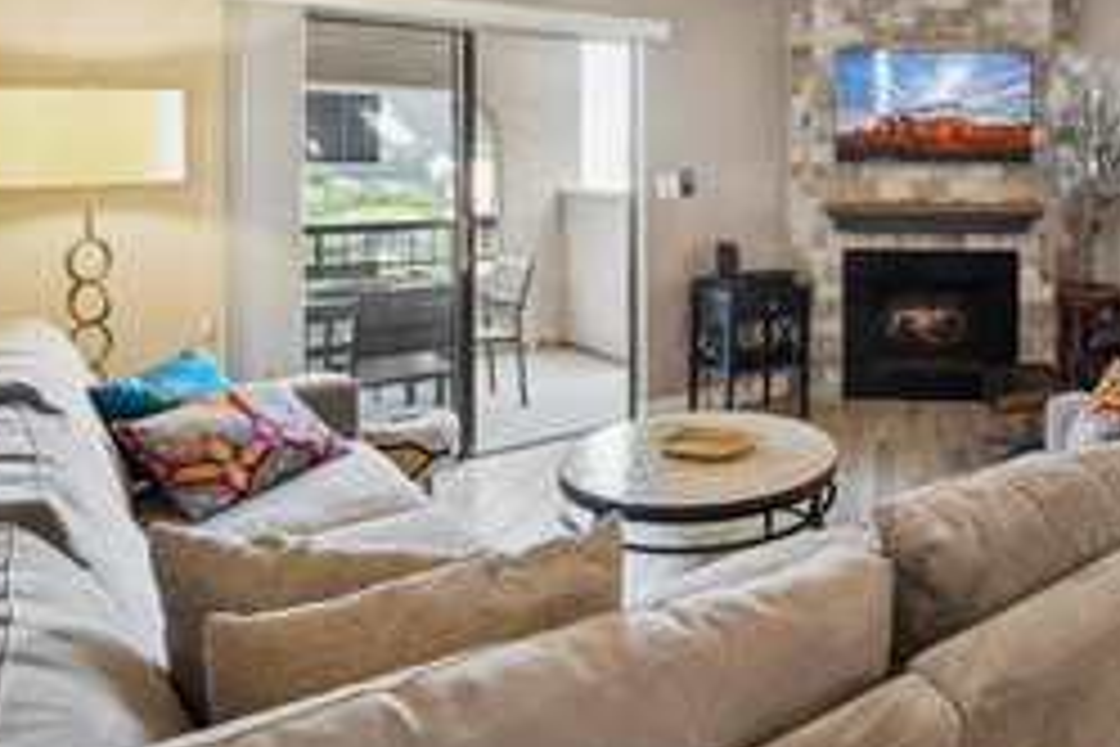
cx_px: 864
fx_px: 840
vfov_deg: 45.8
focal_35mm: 27
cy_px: 162
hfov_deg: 62.8
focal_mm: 14
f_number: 8
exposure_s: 1/8
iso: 400
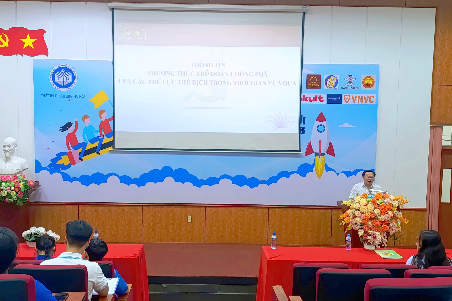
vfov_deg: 36.9
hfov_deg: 53.1
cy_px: 152
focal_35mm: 36
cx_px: 209
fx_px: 452
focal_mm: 6.14
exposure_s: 1/100
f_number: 1.6
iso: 800
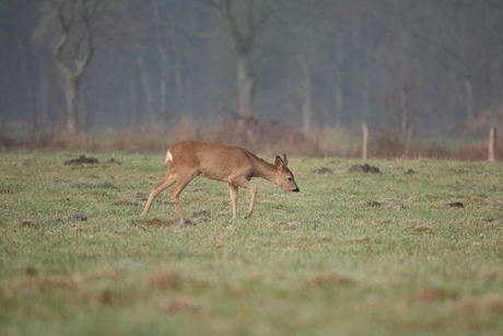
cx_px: 252
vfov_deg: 2.3
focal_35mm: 600
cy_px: 168
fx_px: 8385
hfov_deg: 3.4
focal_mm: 220
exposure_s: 1/1250
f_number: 4
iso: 1250
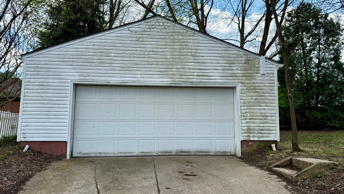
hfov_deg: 69.9
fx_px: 246
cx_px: 173
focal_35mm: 27
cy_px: 88
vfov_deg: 42.8
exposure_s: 1/2445
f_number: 1.78
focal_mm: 6.76
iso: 100
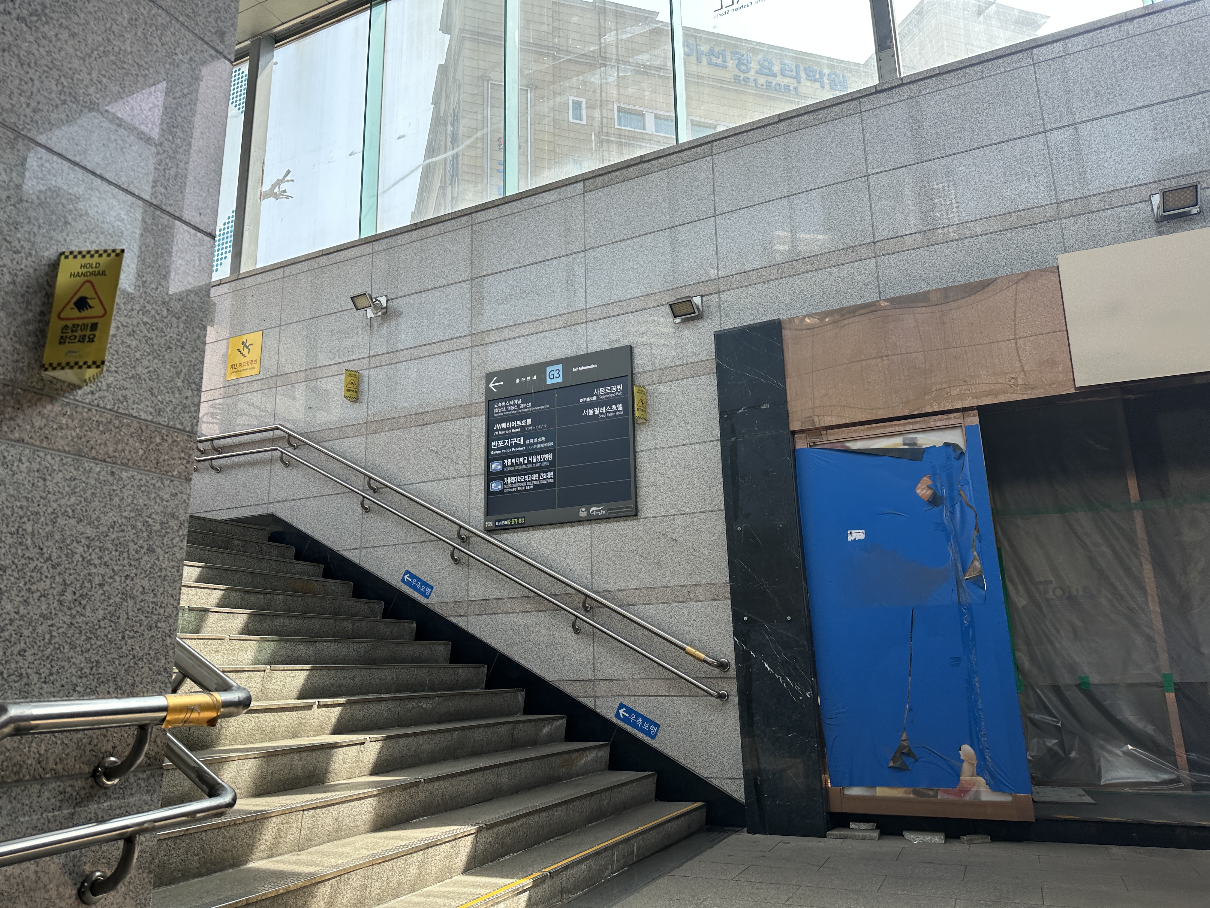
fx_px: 839
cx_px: 605
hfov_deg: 71.6
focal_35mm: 24
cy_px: 454
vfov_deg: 56.8
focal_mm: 6.86
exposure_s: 1/503
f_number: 1.78
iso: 80
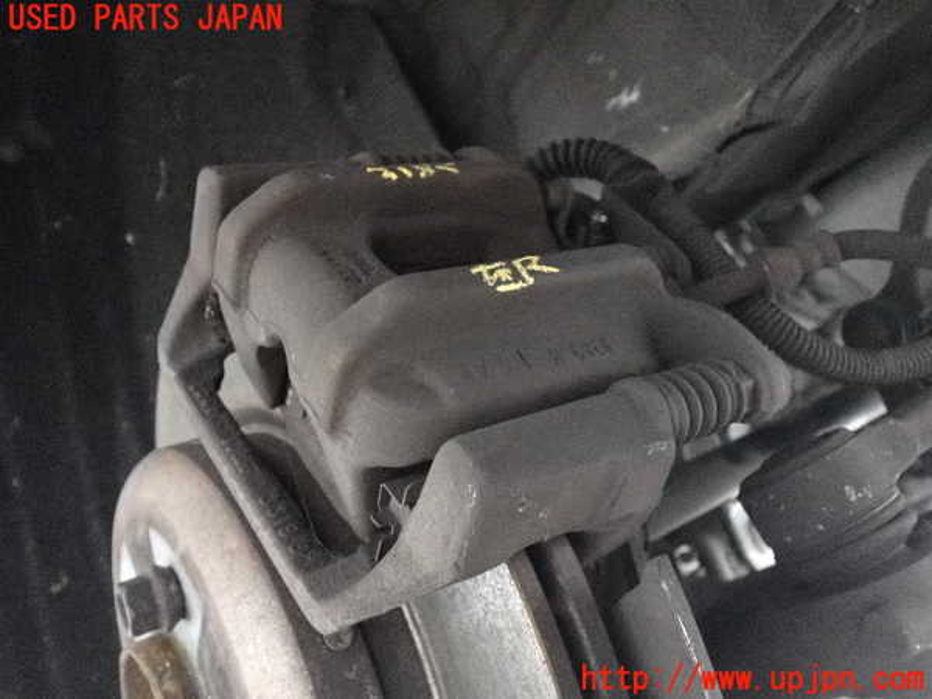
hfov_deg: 60.0
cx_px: 466
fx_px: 808
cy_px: 350
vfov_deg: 46.8
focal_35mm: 30
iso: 6400
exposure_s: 1/125
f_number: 2.3
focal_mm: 5.4
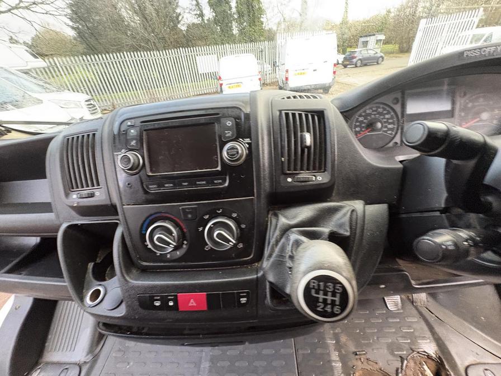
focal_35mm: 14
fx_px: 203
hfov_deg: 102.1
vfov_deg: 85.7
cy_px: 188
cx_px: 250
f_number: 2.2
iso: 500
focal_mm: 2.22
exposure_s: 1/60
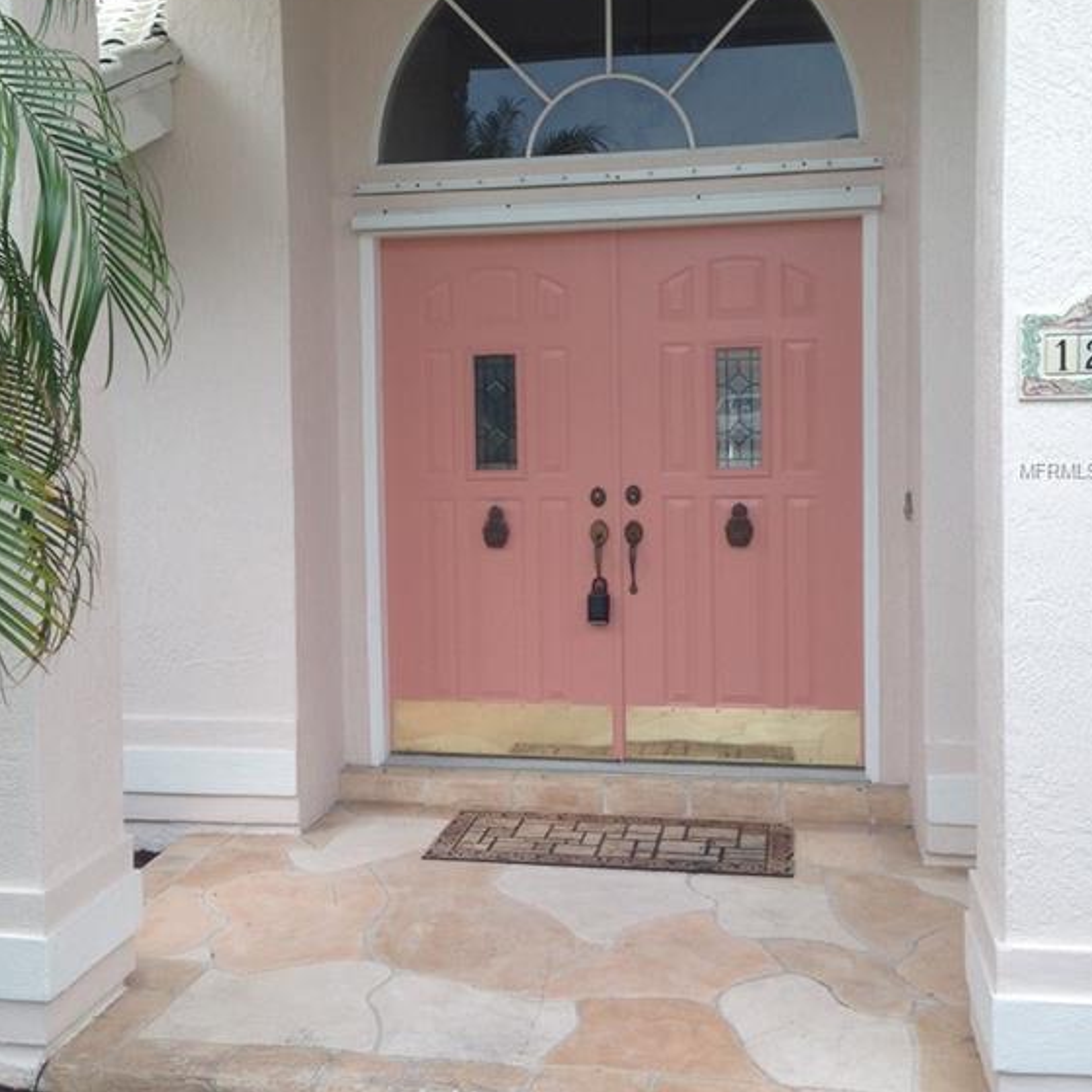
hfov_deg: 41.9
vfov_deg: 41.8
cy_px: 470
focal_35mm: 40
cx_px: 544
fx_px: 1428
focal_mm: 4.12
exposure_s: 1/174
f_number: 2.4
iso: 50
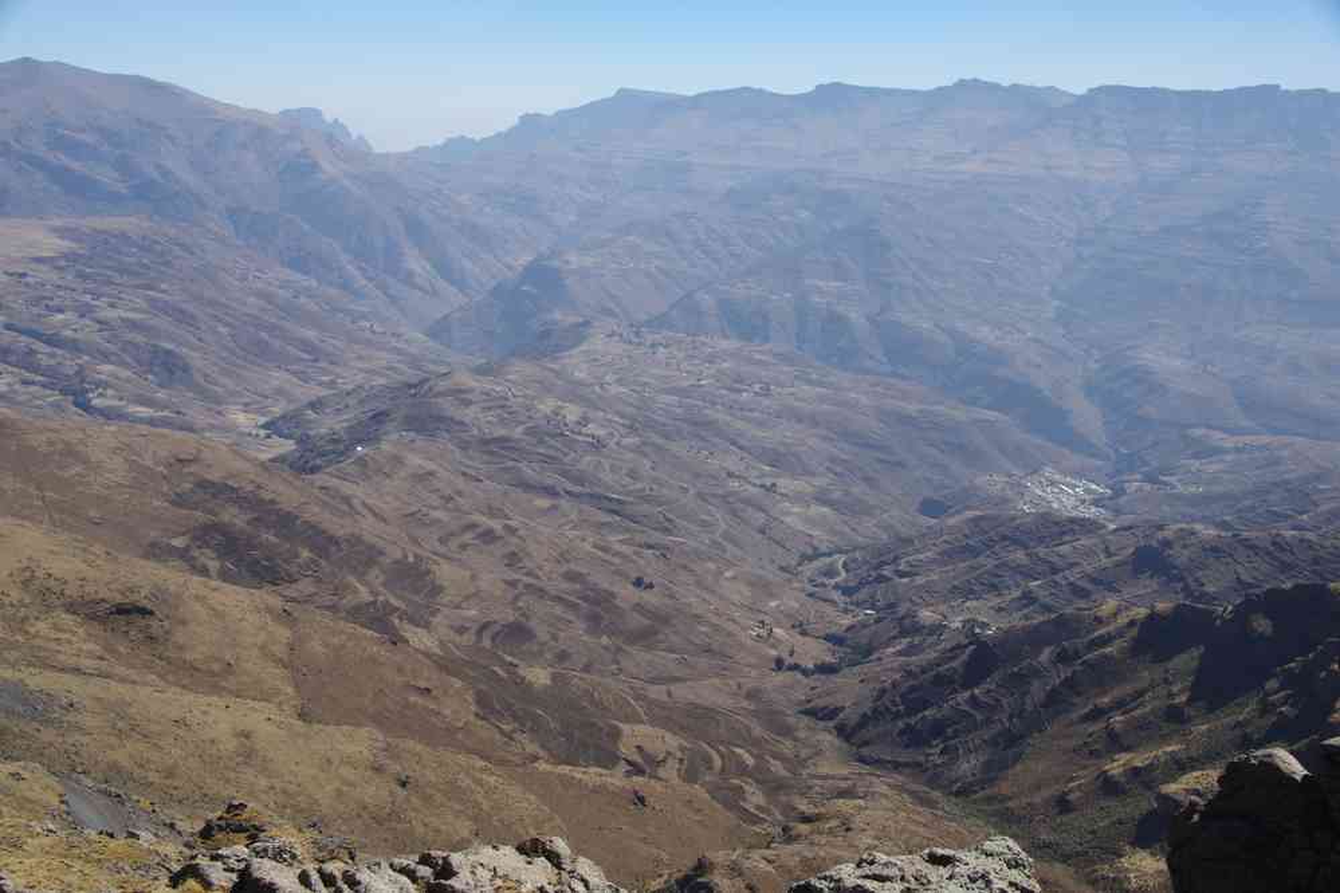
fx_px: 1600
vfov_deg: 31.2
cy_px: 446
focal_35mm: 43
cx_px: 670
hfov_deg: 45.4
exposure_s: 1/100
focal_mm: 29.4
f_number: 11
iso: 200
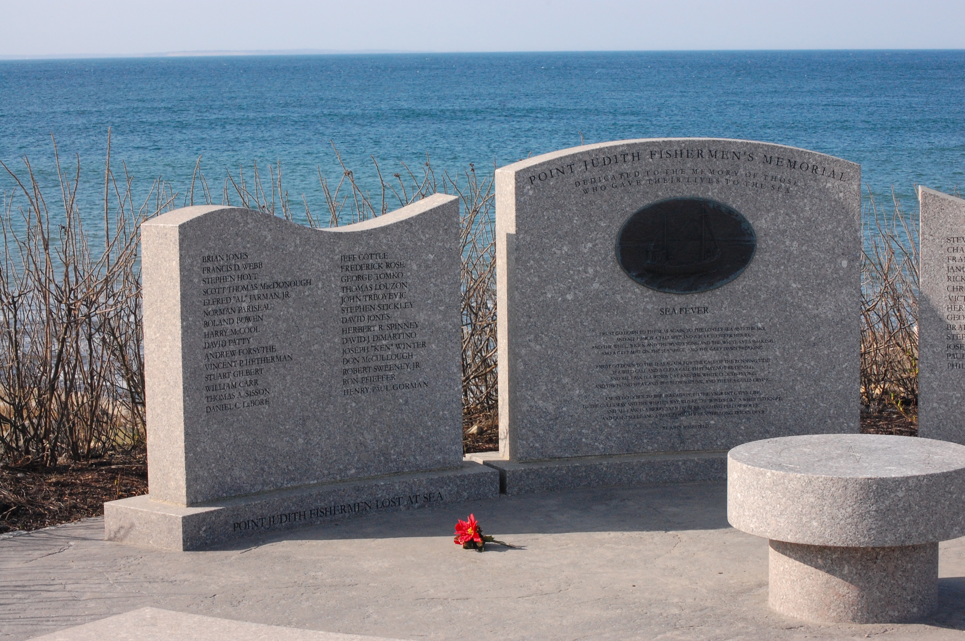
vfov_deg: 16.5
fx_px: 2209
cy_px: 320
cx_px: 482
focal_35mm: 82
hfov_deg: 24.6
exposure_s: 1/160
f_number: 14
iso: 800
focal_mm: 55
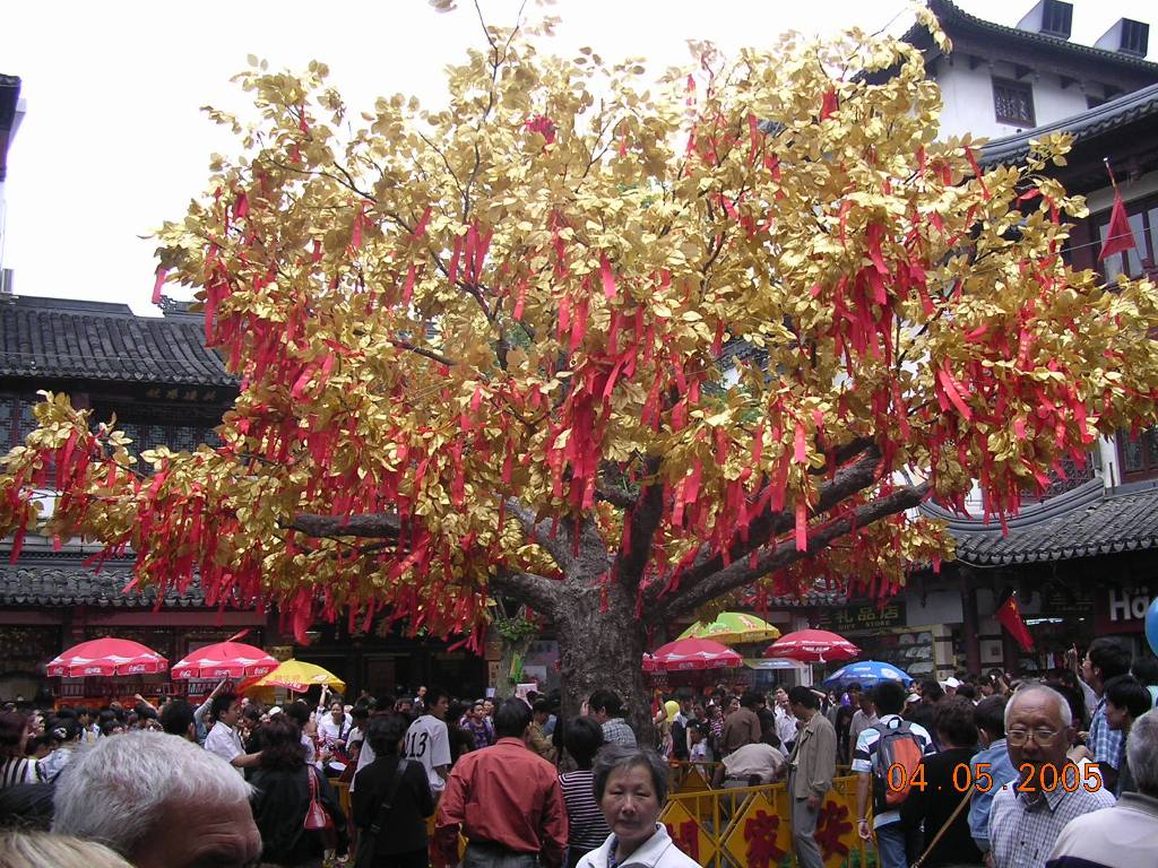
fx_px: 1271
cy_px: 434
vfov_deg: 37.7
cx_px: 579
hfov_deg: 49.0
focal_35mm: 38
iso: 100
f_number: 2.8
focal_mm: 5.8
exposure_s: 1/416
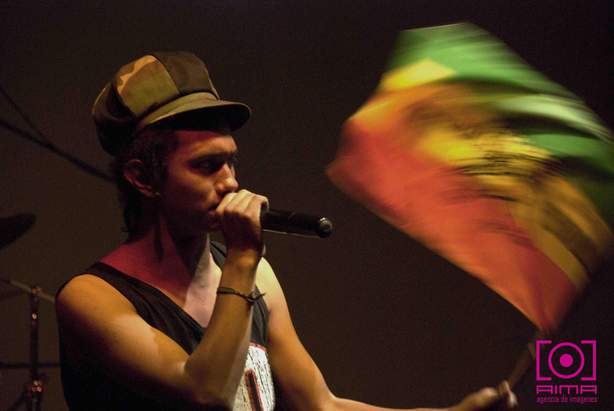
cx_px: 307
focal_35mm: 195
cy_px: 206
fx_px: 3330
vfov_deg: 7.1
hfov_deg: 10.5
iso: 3200
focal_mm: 130
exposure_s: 1/80
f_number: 5.6
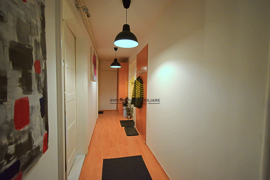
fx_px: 112
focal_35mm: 15
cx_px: 135
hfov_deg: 100.4
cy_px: 90
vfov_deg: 77.3
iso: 900
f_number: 4.5
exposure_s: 1/60
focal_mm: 10
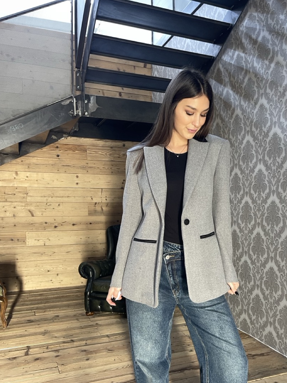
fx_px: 332
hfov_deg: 46.6
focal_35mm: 30
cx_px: 171
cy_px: 225
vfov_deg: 59.6
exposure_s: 1/60
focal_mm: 5.1
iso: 250
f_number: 1.6
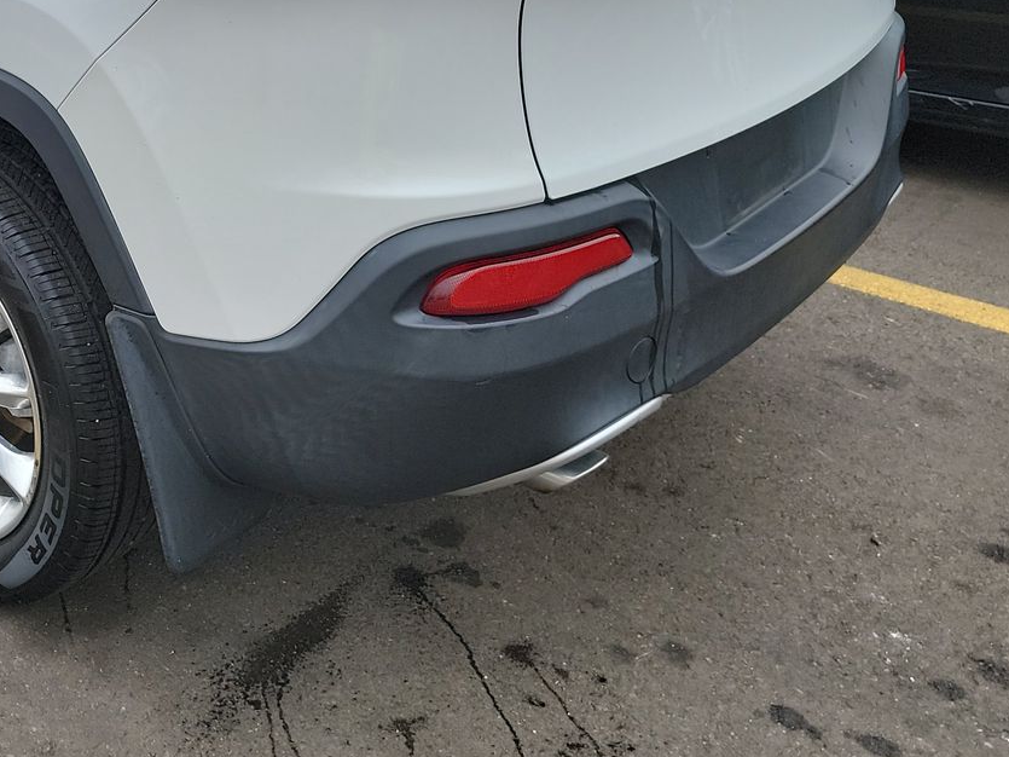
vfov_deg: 30.4
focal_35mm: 46
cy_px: 100
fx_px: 1341
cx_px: 166
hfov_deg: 39.2
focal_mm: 6.7
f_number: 1.8
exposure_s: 1/140
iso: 50
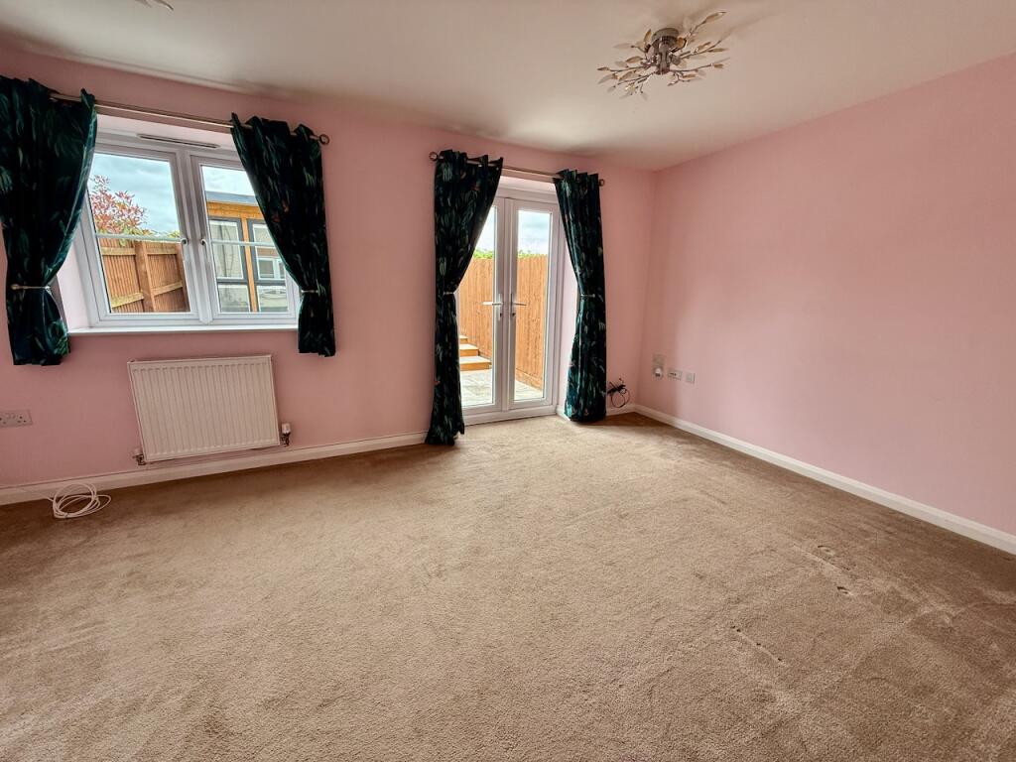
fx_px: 411
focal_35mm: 14
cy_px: 381
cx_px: 508
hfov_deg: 102.1
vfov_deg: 85.7
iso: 125
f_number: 2.2
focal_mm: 2.22
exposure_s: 1/99
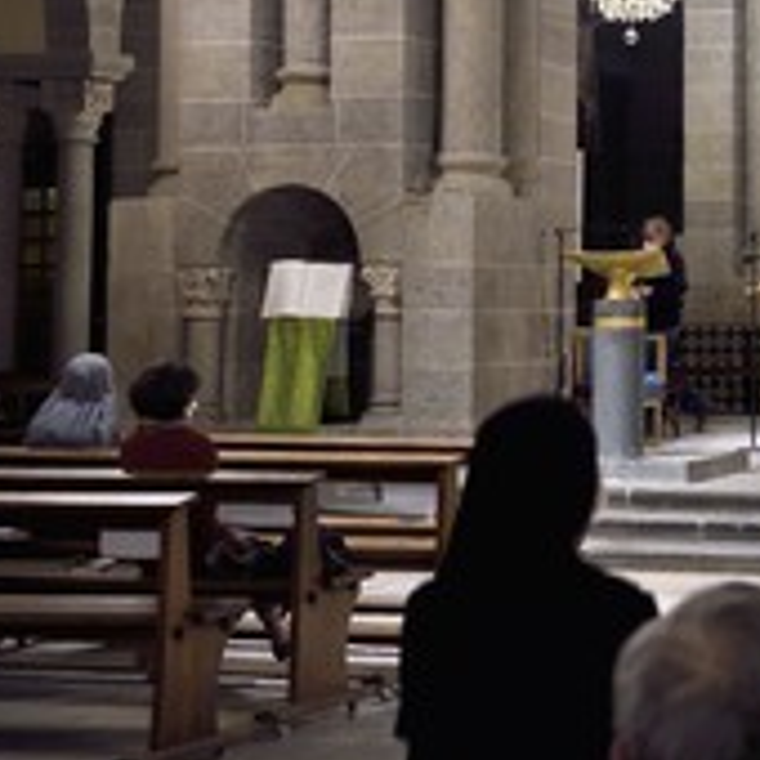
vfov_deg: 16.5
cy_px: 156
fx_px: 2608
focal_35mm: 105
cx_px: 836
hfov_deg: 16.1
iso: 1600
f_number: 5
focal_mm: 50
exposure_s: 1/30
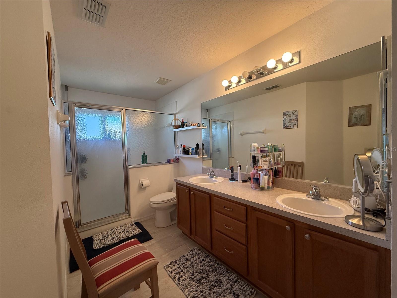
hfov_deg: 102.1
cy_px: 149
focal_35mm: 14
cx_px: 198
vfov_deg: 85.7
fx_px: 161
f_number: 2.2
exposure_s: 1/60
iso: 250
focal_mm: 2.22
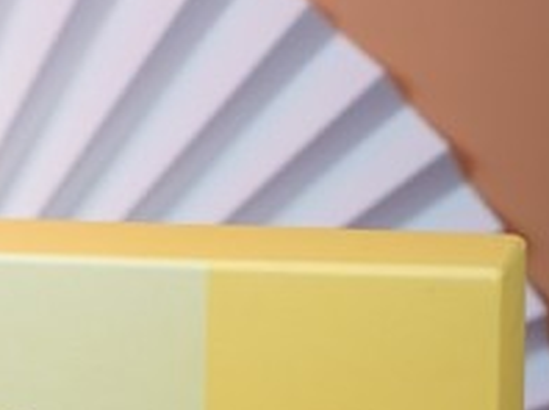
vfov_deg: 4.7
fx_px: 5021
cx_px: -762
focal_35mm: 317
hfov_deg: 6.0
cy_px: 338
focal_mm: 68
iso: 400
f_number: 5
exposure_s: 1/125
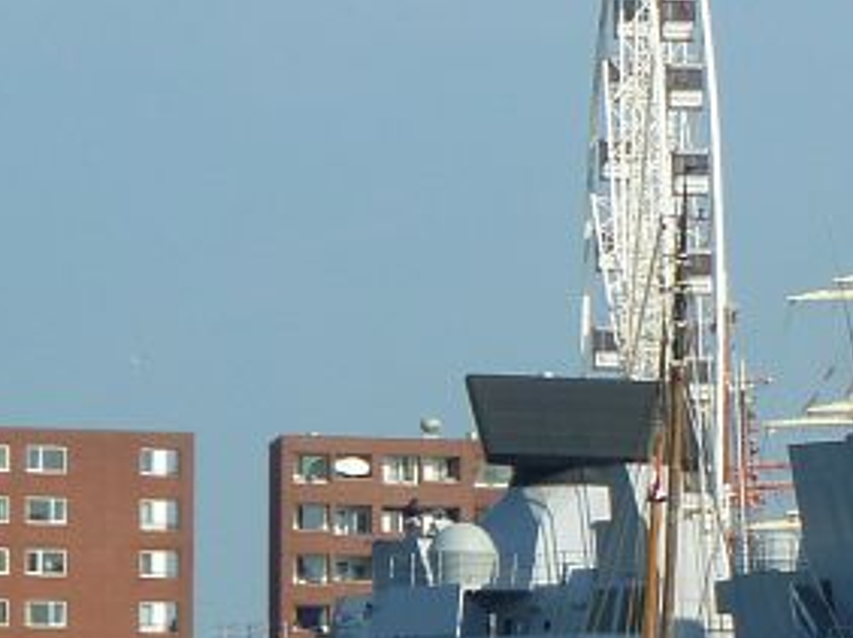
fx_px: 11449
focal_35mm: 465
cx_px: 1340
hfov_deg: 4.2
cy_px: 624
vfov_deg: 3.2
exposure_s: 1/500
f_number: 4.4
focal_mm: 21
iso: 80
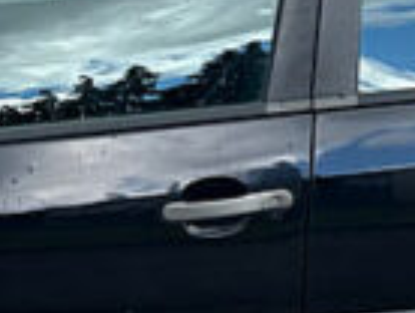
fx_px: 1669
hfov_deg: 14.1
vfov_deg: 10.7
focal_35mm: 139
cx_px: 141
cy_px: 163
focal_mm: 6.86
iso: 80
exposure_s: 1/1019
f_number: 1.78
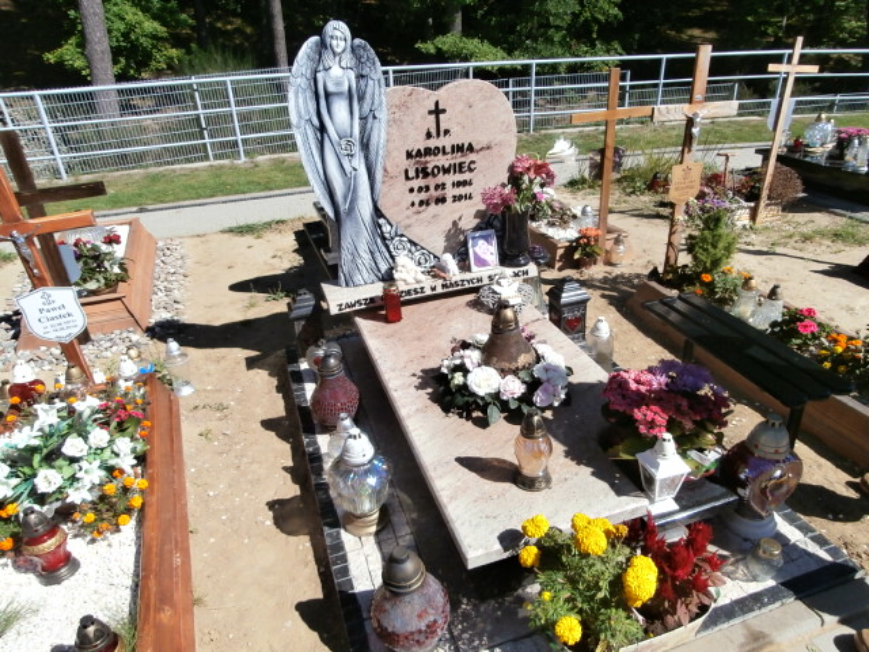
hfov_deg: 71.6
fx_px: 602
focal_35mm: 24
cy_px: 326
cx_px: 434
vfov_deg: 56.8
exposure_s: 1/200
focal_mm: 4.2
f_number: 7.9
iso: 100
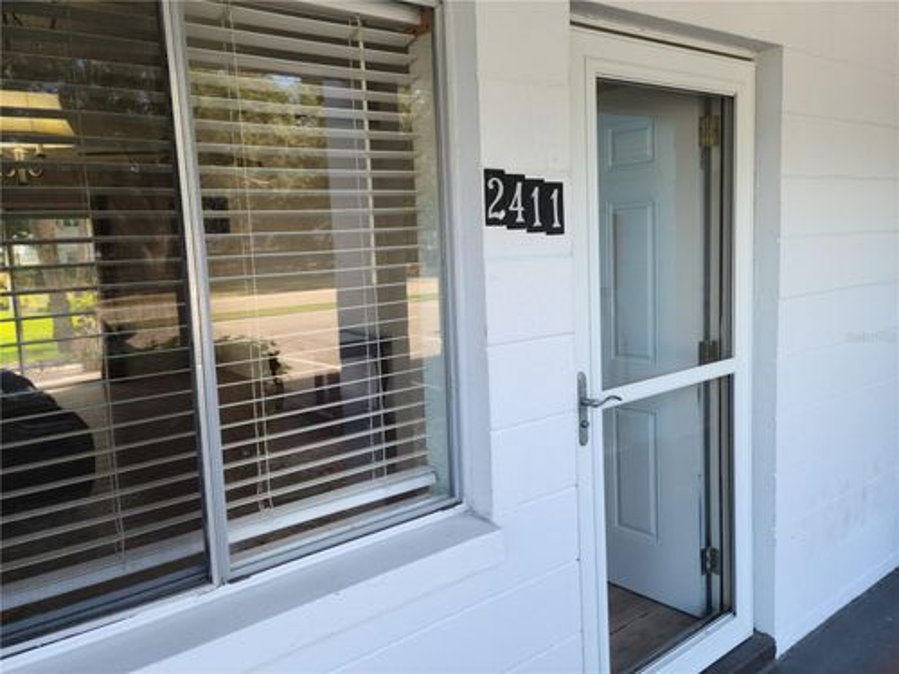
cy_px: 337
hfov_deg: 63.4
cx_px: 450
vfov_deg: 49.7
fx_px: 727
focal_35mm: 28
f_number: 2
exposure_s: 1/120
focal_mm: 5.9
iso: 40
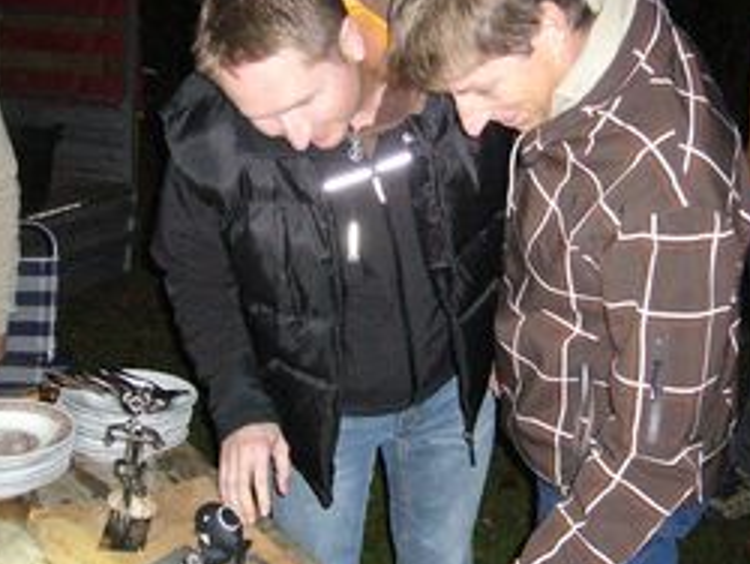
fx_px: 1214
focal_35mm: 56
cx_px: 339
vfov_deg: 26.1
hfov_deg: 34.3
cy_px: 225
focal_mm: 5.8
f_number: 2.8
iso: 400
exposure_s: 1/60
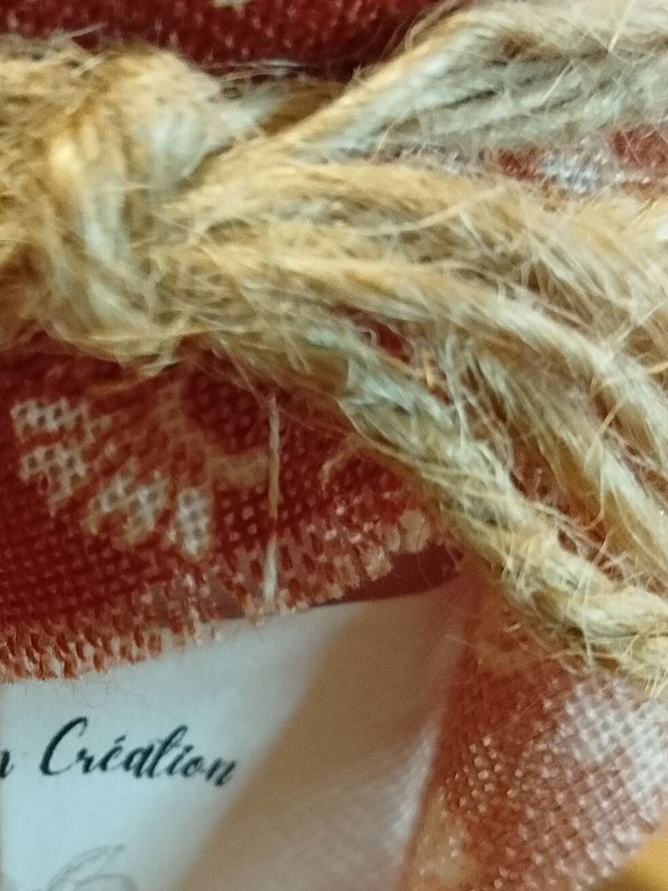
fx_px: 1879
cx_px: 68
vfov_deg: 26.4
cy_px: 642
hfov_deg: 19.8
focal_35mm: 73
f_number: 1.7
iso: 640
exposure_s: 1/20
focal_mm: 5.31
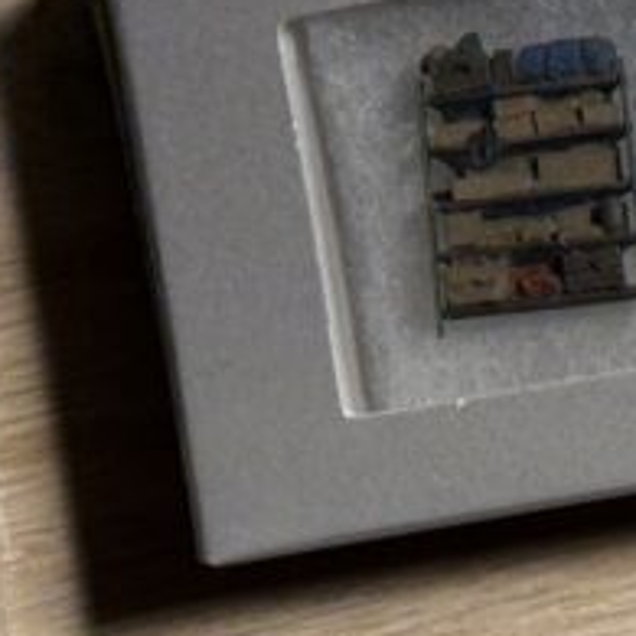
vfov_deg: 7.7
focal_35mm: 223
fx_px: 4635
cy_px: -280
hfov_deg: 7.8
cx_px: 434
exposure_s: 1/100
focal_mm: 6.76
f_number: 1.78
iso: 160
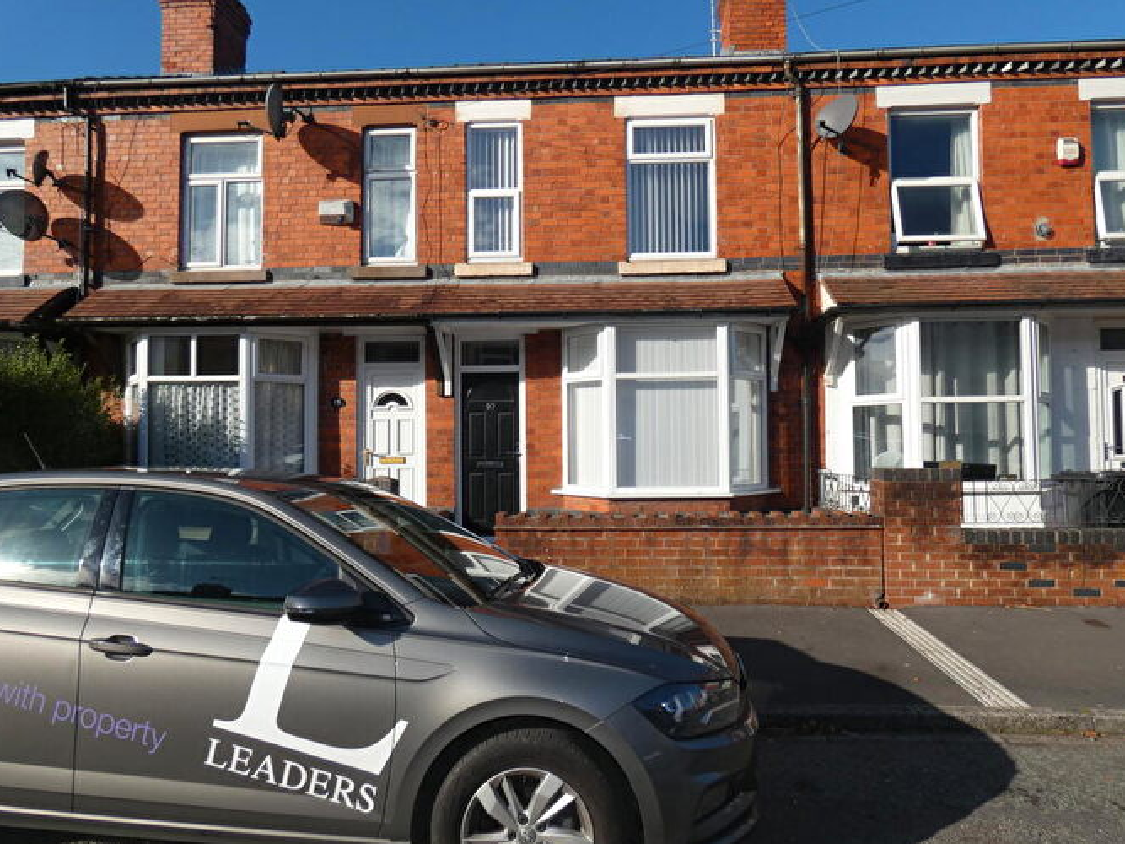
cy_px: 428
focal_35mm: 21
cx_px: 579
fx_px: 682
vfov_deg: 63.4
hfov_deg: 79.0
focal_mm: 3.6
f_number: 3.5
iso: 80
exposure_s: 1/1000
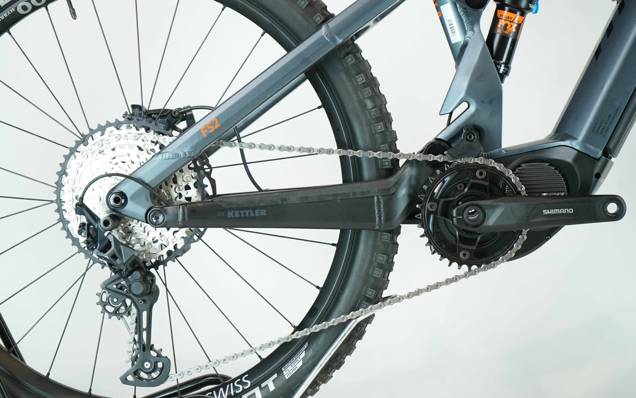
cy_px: 195
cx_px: 316
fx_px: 1248
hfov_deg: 28.6
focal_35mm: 72
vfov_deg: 18.1
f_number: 6.3
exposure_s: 1/200
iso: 2000
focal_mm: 70
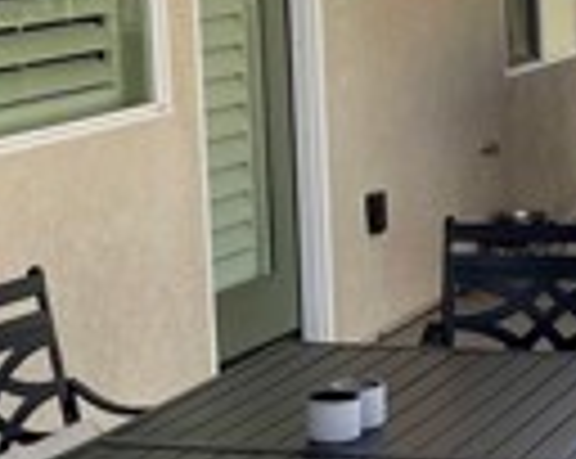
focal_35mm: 122
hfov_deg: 15.4
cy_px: 148
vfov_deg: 12.6
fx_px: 2077
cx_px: 644
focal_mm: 5.1
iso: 32
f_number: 1.6
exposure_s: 1/572
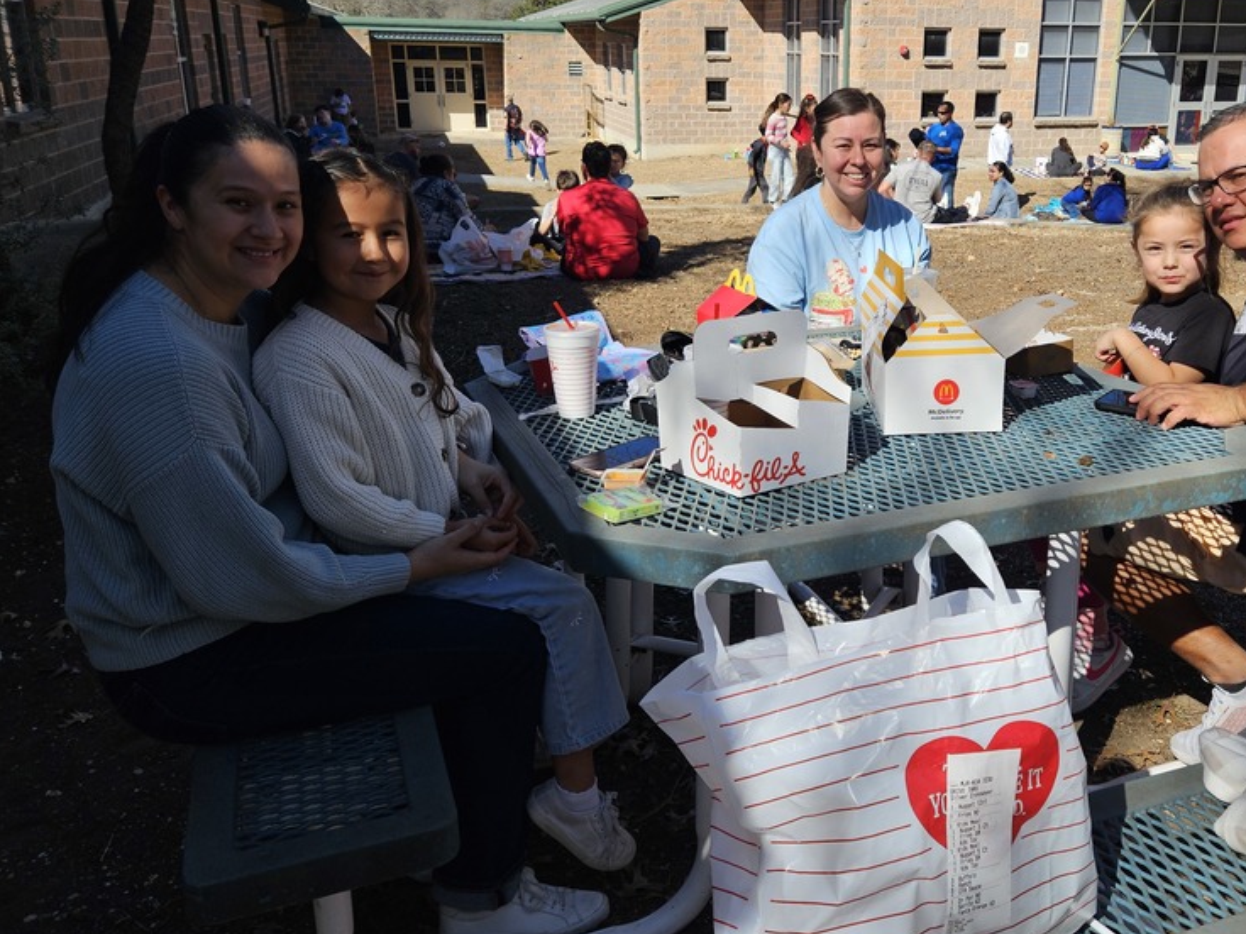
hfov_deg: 56.0
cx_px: 796
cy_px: 371
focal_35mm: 32
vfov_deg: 43.9
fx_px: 1152
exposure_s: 1/1780
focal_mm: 5.4
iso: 25
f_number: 1.8
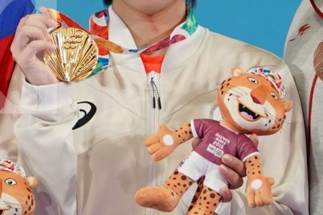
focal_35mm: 827
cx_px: 223
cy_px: 53
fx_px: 7417
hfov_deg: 2.5
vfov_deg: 1.7
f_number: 2.8
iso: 800
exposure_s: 1/500
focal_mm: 147
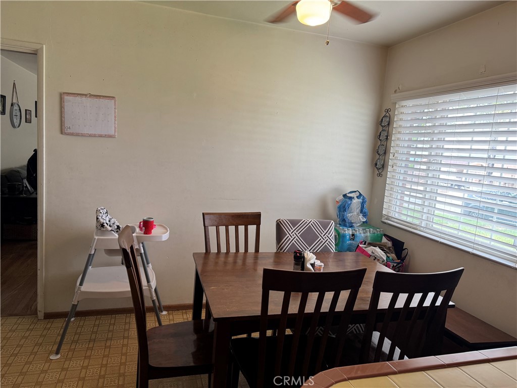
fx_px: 358
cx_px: 258
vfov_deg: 56.8
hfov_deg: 71.6
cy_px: 194
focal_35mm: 24
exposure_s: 1/120
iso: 160
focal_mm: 6.76
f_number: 1.78
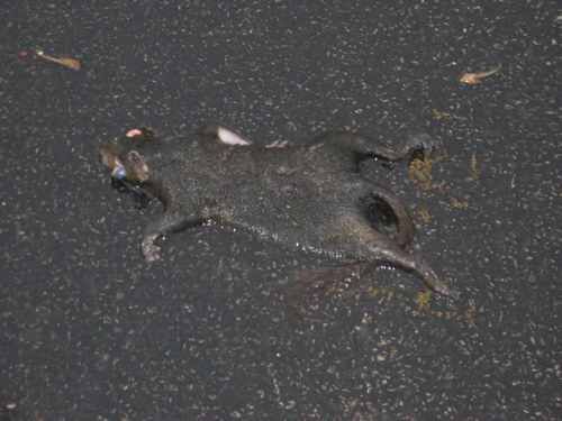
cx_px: 281
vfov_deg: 14.1
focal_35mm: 105
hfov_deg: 18.7
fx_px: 1705
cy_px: 210
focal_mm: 17.4
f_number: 4.8
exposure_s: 1/60
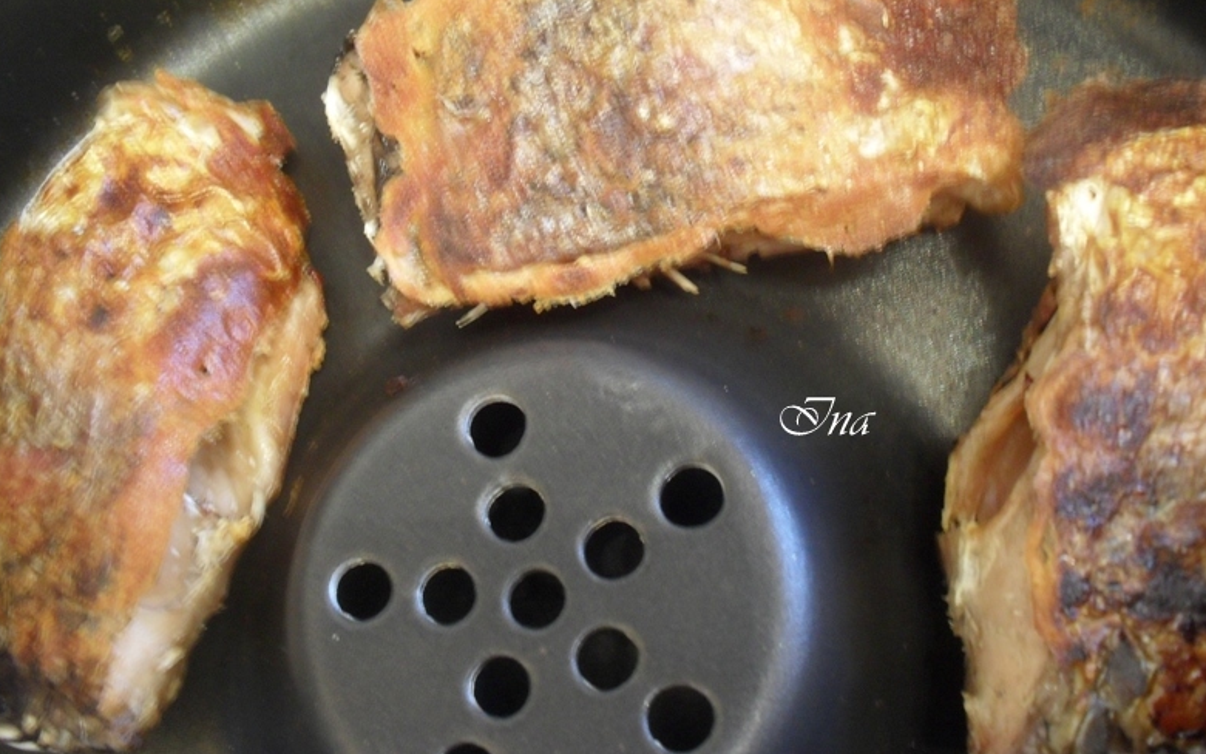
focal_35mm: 38
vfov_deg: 33.5
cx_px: 598
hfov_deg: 51.5
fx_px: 1249
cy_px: 306
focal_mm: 6.3
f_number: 3.2
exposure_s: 1/2
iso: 200
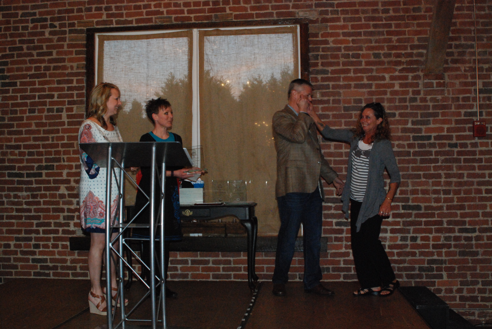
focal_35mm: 42
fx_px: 575
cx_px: 246
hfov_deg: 46.3
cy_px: 164
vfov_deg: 32.0
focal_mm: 28
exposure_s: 1/60
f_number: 6.3
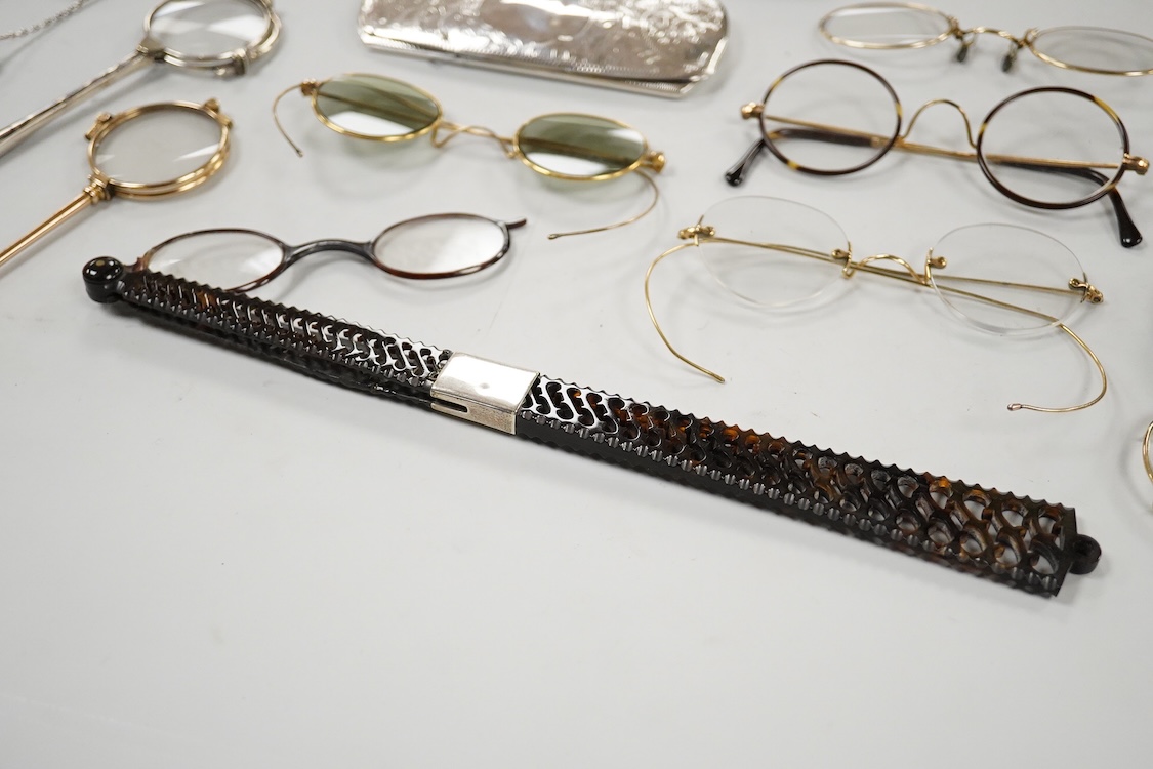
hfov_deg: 43.6
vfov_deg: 29.9
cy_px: 384
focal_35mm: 45
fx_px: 1441
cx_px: 576
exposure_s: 1/640
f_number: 3.5
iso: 2500
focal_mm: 30
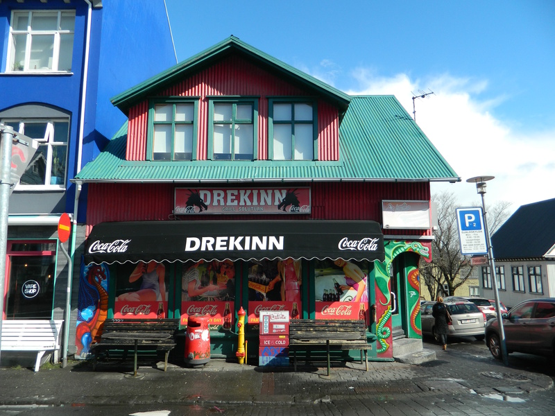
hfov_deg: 69.4
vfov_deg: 54.9
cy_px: 208
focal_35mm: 25
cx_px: 278
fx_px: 401
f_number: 8.7
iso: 80
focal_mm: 4.5
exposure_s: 1/160
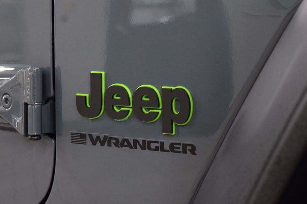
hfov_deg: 17.6
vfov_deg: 11.8
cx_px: 139
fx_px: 989
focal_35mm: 116
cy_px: 103
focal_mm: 70
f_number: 6.3
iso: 1600
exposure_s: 1/30
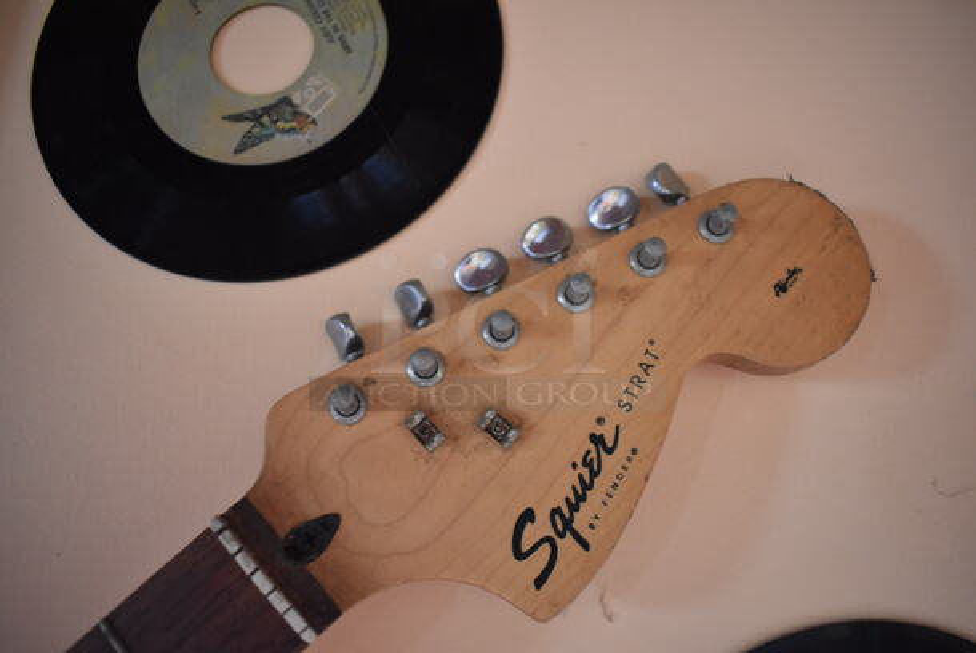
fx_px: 733
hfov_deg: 67.3
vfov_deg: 48.0
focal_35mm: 27
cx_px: 488
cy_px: 326
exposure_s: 1/60
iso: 3200
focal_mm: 18
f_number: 3.5
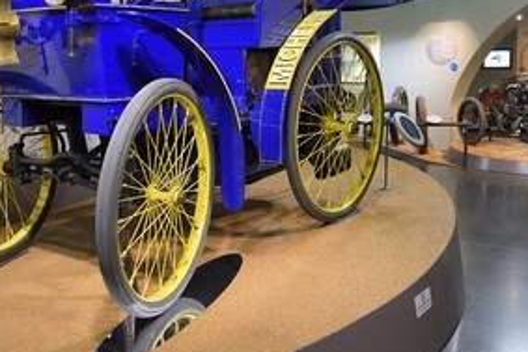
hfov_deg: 42.6
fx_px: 675
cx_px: 226
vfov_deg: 29.0
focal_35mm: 46
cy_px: 104
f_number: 7.1
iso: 1600
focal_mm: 31
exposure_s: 1/20
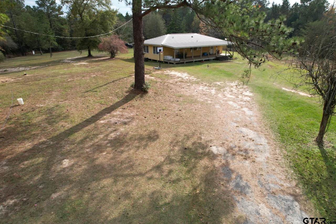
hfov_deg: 78.6
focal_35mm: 22
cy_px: 112
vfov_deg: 57.2
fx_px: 205
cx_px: 168
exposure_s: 1/1000
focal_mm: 8.38
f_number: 2.8
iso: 110
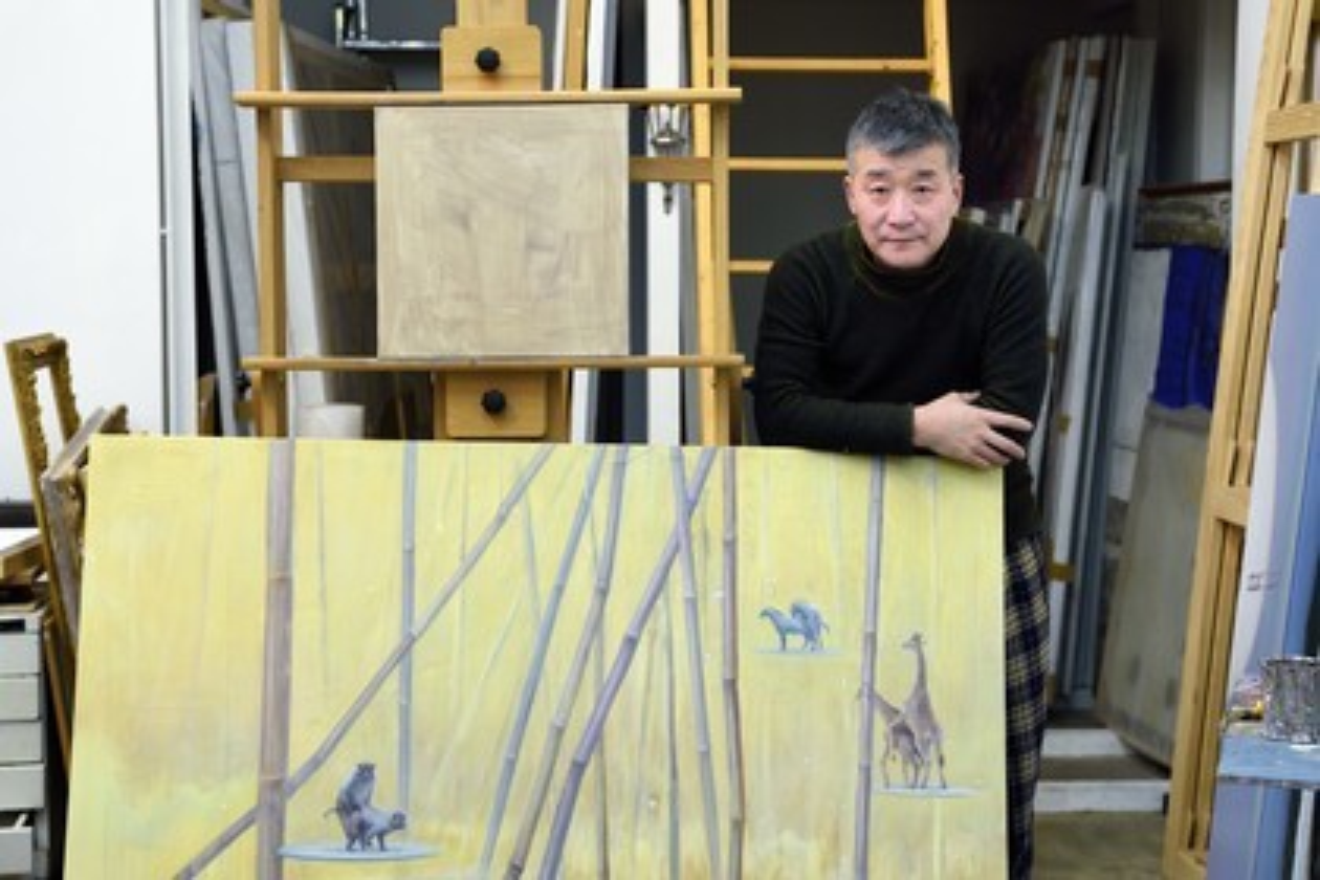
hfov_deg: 33.4
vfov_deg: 22.6
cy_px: 440
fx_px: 2200
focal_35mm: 60
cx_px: 660
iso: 1600
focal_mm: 60
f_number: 6.3
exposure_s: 1/80
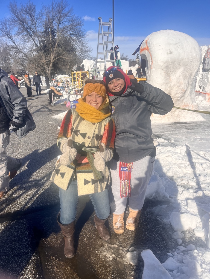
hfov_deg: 53.1
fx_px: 210
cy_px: 140
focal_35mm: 26
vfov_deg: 67.3
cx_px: 105
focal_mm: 5.1
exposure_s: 1/5848
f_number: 1.6
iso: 50
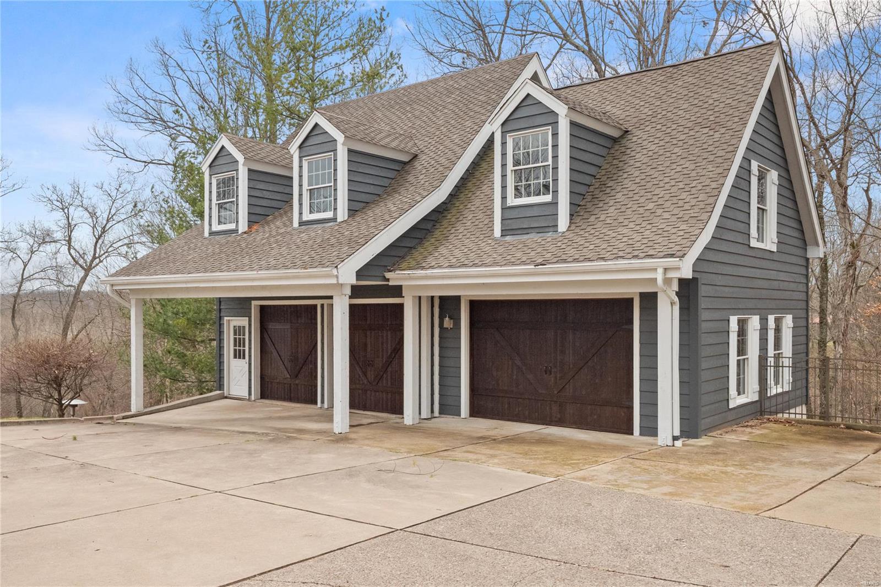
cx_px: 440
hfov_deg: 61.9
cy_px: 294
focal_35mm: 30
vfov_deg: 43.6
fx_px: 734
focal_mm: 15
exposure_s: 1/60
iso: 500
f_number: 10
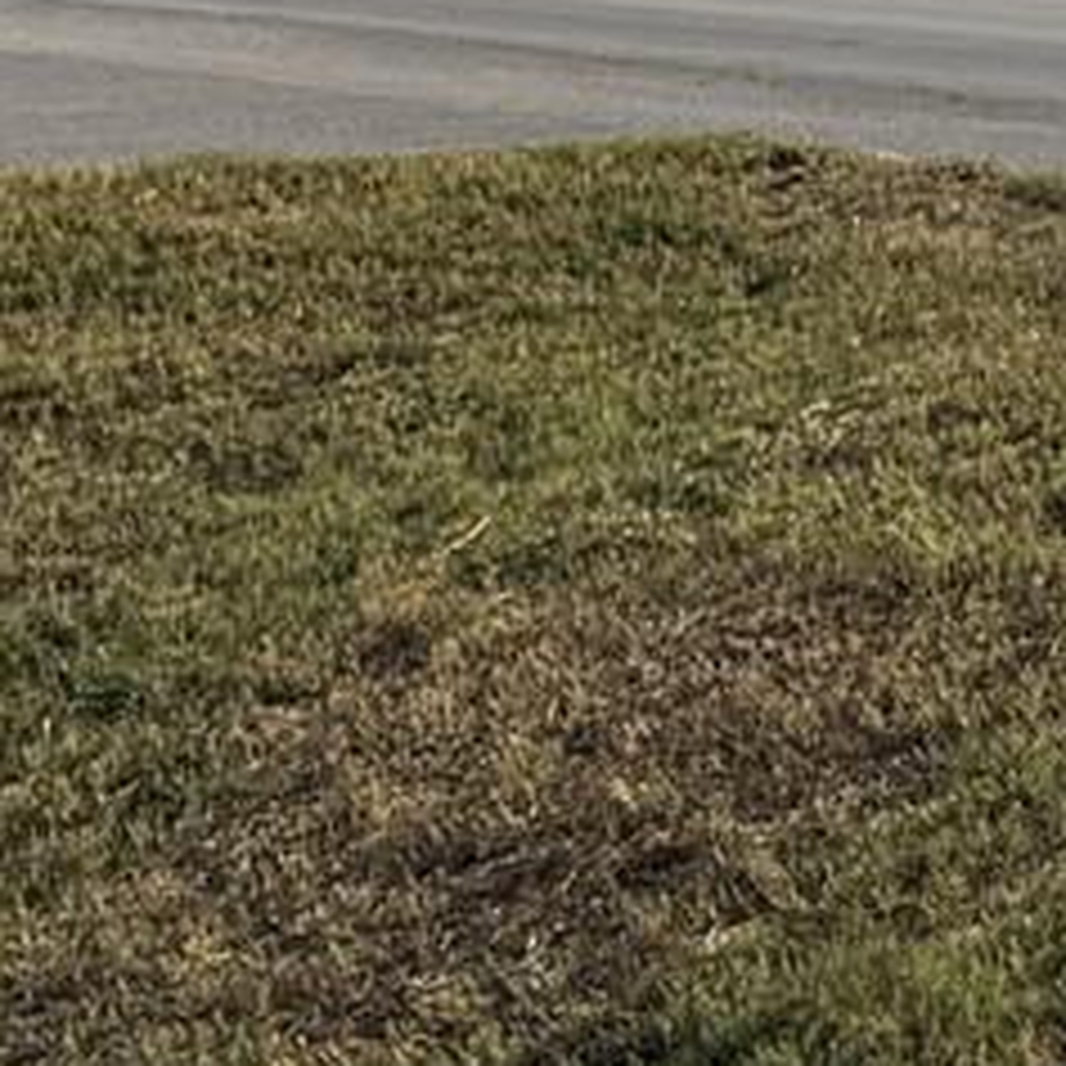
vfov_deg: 9.5
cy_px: 153
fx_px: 6376
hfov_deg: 8.9
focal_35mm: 183
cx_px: 2226
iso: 80
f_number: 1.78
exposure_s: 1/10417
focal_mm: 6.76
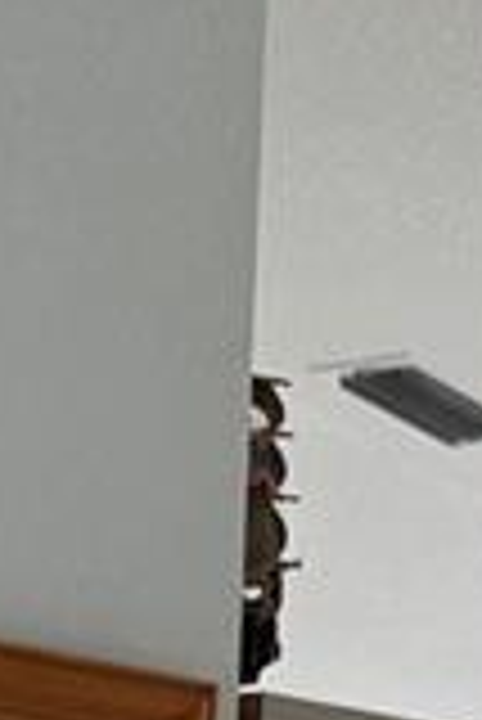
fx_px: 4068
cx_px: 842
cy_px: 1854
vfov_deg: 8.9
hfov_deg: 6.6
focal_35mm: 203
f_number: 1.6
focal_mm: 5.96
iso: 64
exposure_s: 1/239
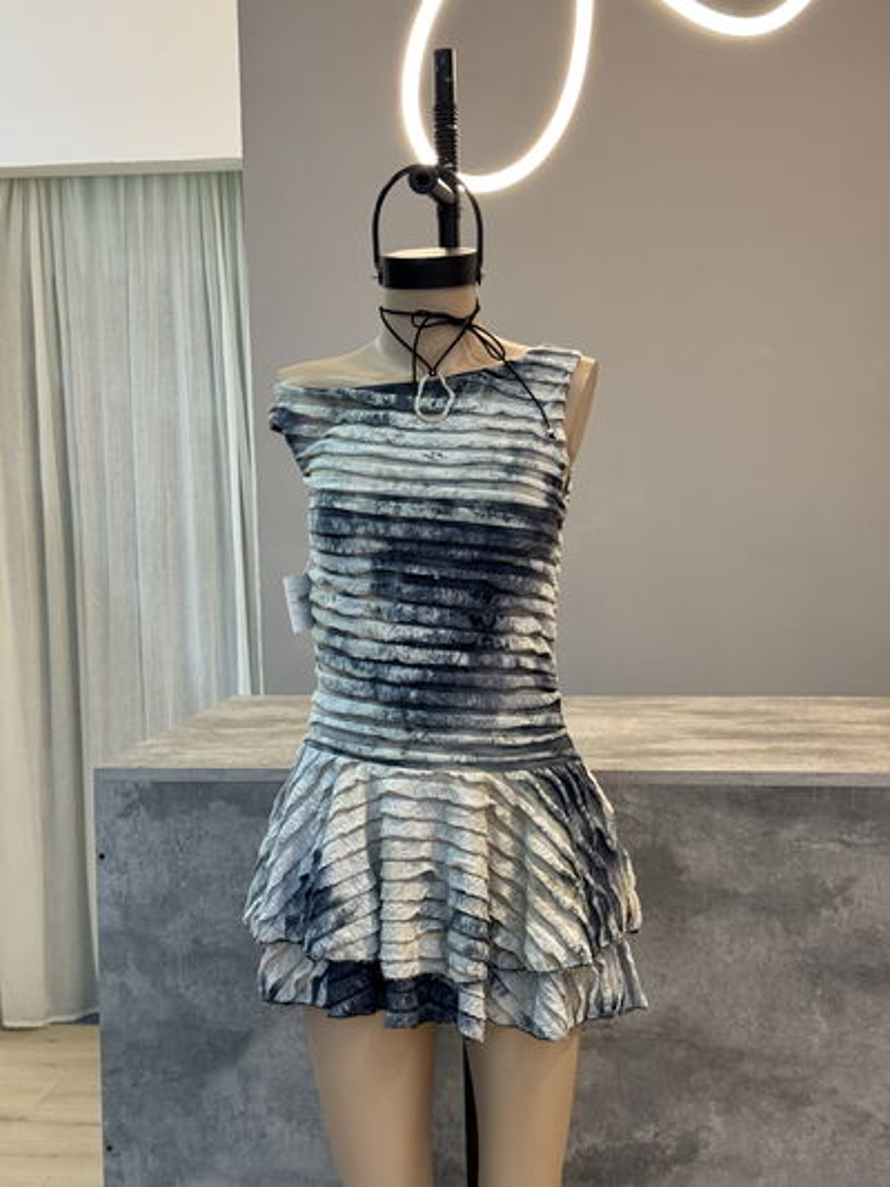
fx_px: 1645
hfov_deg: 30.3
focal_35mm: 48
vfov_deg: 39.6
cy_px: 594
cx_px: 445
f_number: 1.78
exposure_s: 1/100
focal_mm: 6.76
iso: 125
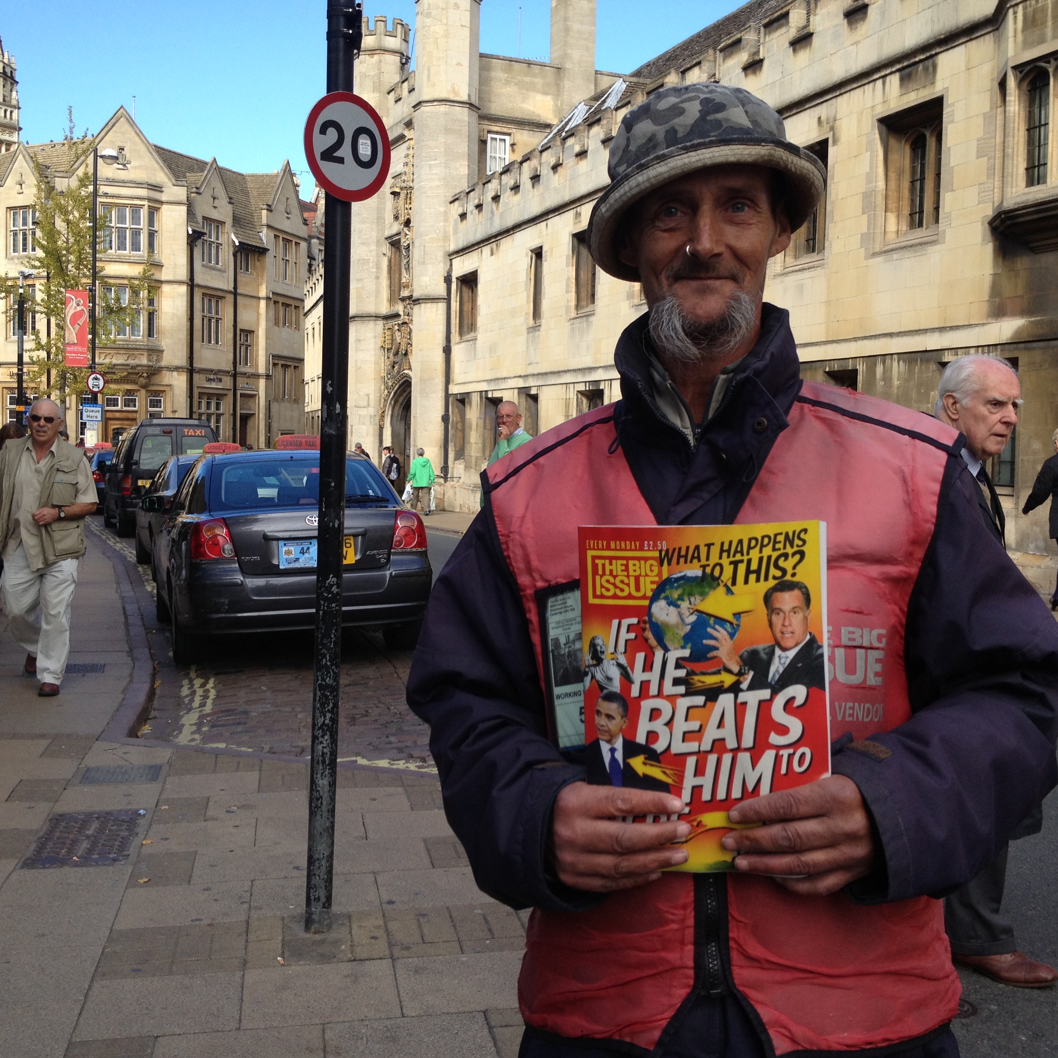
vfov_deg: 39.2
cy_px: 522
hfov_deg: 39.2
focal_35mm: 43
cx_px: 524
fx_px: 1487
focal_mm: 4.28
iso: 50
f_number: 2.4
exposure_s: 1/681
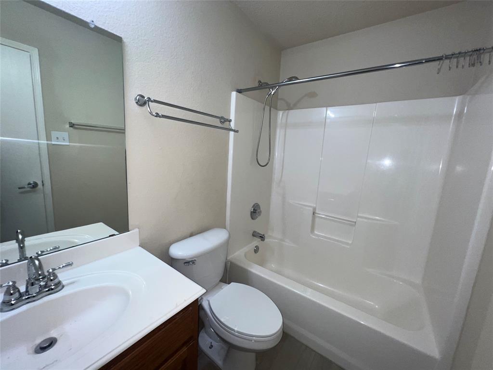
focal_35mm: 13
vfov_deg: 89.9
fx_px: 185
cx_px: 246
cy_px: 185
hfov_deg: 106.2
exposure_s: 1/64
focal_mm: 1.57
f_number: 1.8
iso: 64
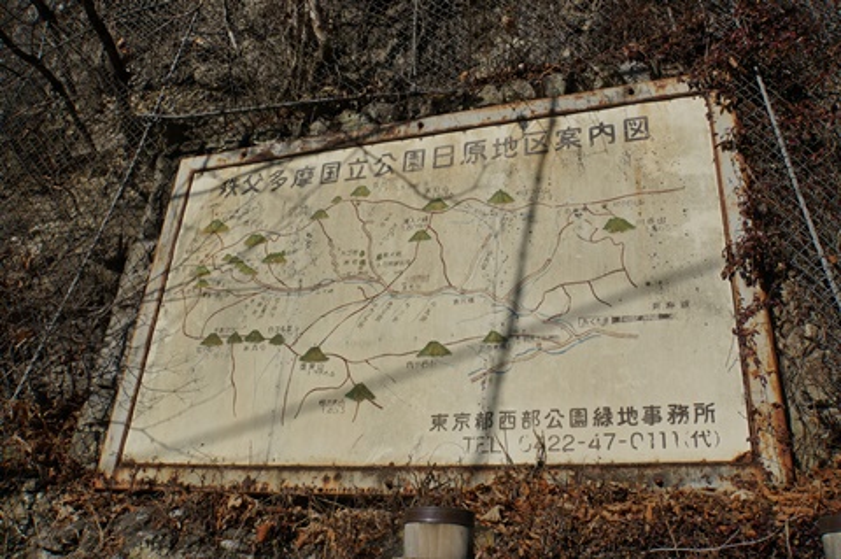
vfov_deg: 41.1
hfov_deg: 58.8
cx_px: 420
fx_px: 746
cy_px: 280
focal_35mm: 32
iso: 100
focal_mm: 21.3
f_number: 11
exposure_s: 1/400
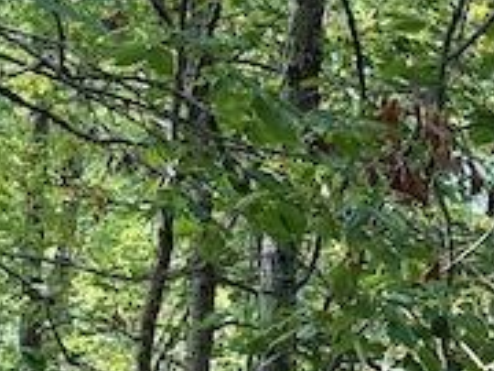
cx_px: 958
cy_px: 778
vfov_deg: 10.2
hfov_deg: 13.0
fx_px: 1898
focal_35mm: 133
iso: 200
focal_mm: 6.76
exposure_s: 1/159
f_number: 1.78
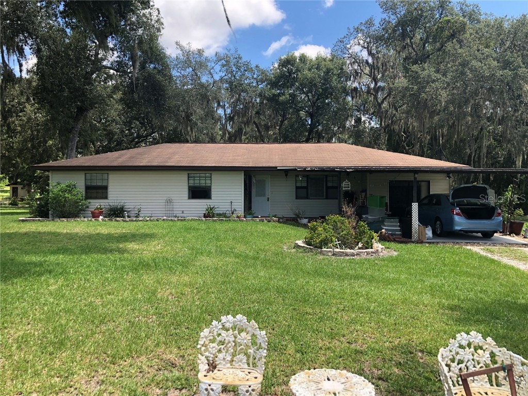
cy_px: 198
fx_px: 427
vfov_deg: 49.7
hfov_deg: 63.4
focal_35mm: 28
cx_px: 264
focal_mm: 3.99
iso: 20
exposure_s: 1/695
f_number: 1.8
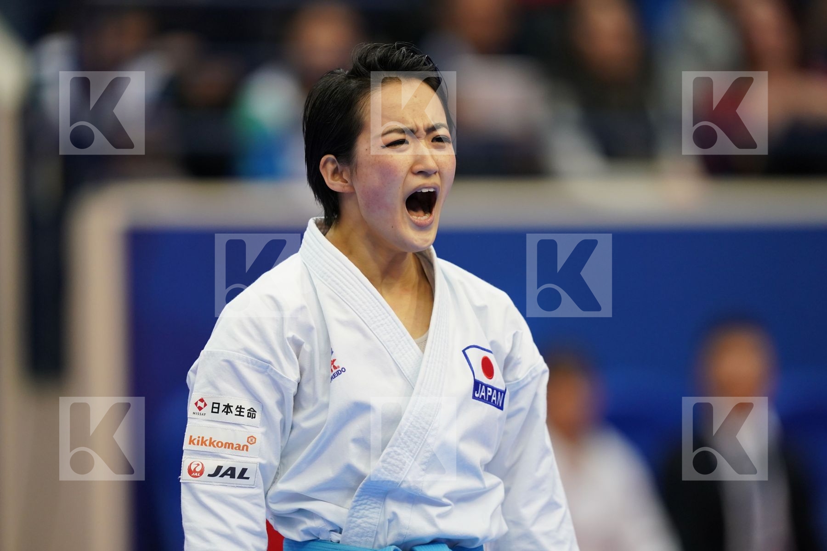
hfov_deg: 5.2
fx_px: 9188
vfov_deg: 3.4
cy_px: 276
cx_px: 414
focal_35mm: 400
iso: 1600
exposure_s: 1/500
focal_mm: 400
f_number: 2.8
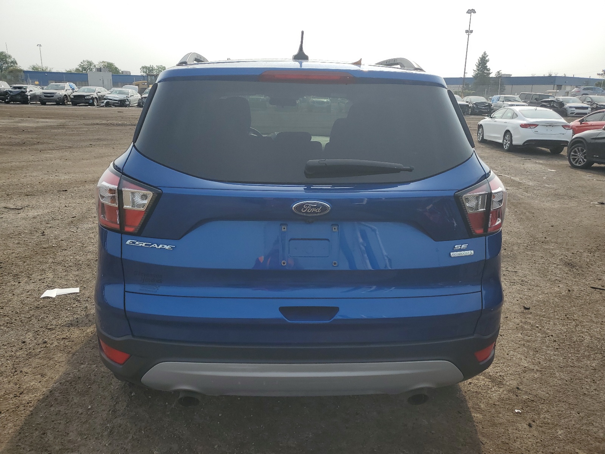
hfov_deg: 67.3
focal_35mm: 26
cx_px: 302
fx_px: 454
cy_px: 227
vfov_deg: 53.1
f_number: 1.5
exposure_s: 1/3333
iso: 50
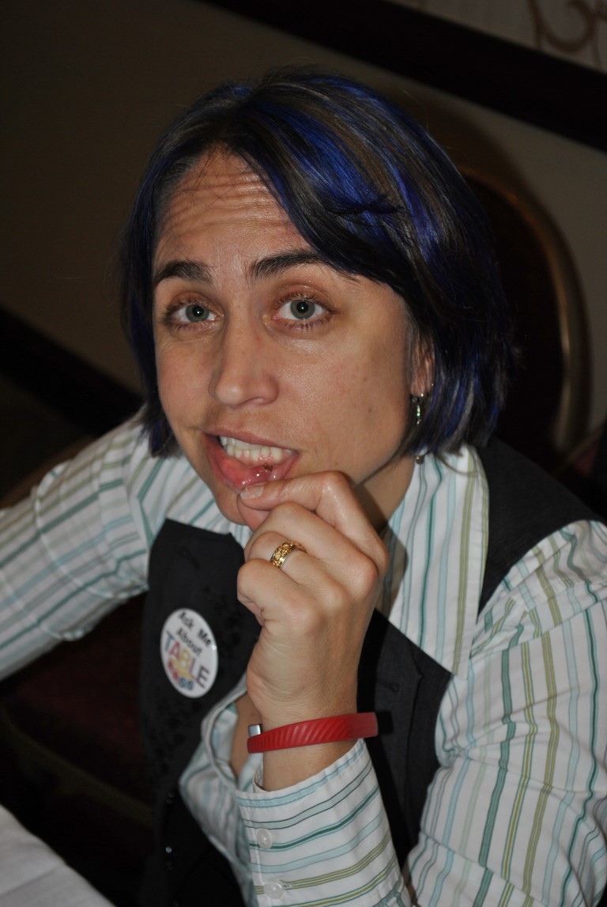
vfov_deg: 27.0
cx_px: 304
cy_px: 454
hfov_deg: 18.2
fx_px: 1891
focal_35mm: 75
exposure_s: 1/60
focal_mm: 50
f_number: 5.6
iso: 200
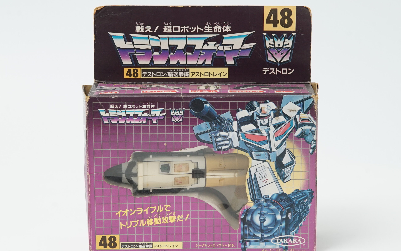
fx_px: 1257
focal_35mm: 115
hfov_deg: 18.1
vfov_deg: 11.4
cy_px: 132
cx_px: 201
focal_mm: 75
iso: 1000
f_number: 10
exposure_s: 1/20
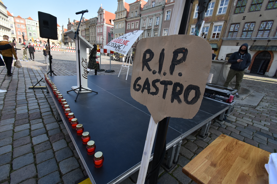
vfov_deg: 77.3
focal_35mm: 15
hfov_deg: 100.4
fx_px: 115
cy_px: 92
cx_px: 138
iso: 400
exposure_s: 1/200
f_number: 13
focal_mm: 10
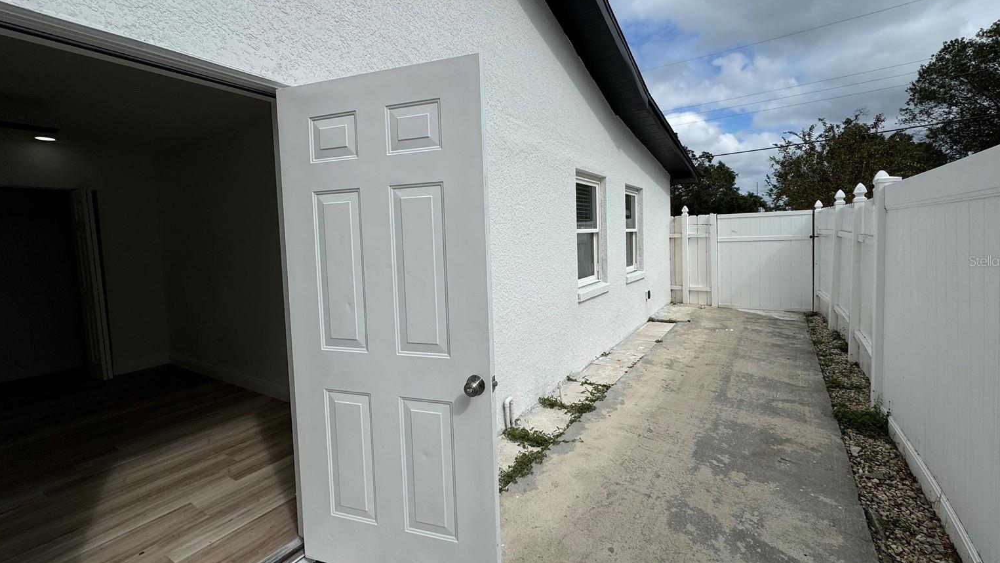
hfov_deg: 99.4
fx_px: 424
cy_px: 261
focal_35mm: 16
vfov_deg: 67.0
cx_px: 506
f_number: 2.2
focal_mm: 2.22
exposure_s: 1/3906
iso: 50
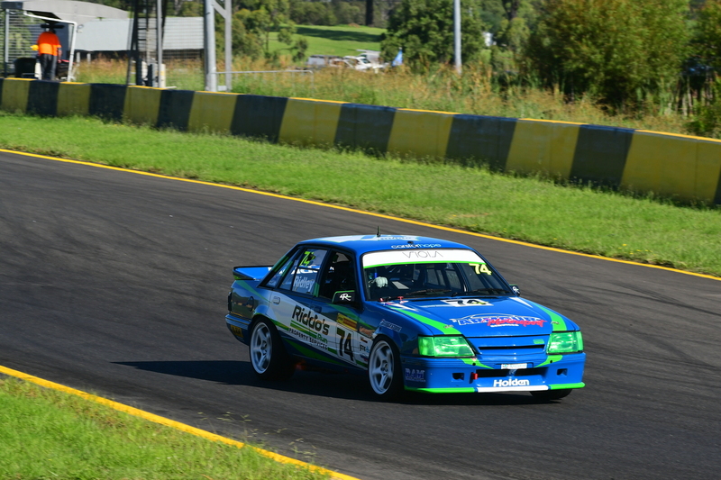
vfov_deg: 4.6
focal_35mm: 300
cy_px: 240
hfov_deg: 6.9
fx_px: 6007
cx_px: 360
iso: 250
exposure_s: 1/320
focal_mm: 200
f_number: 11
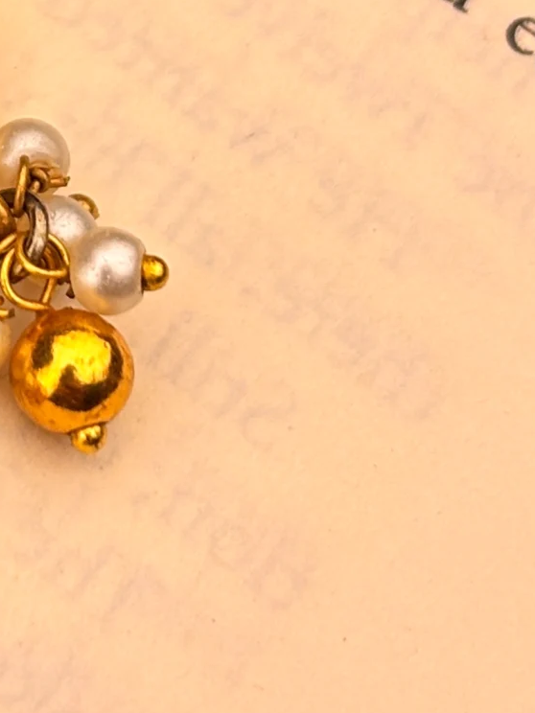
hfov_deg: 8.1
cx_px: -244
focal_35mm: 179
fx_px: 3689
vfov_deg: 10.9
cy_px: -108
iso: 32
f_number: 1.6
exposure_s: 1/1418
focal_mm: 5.96
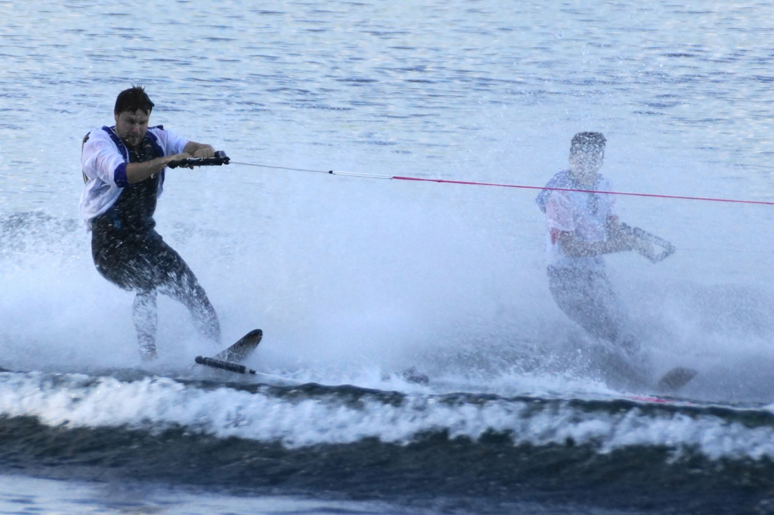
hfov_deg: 9.2
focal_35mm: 225
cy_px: 258
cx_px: 387
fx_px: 4836
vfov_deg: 6.1
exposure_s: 1/250
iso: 400
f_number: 6.3
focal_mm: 150
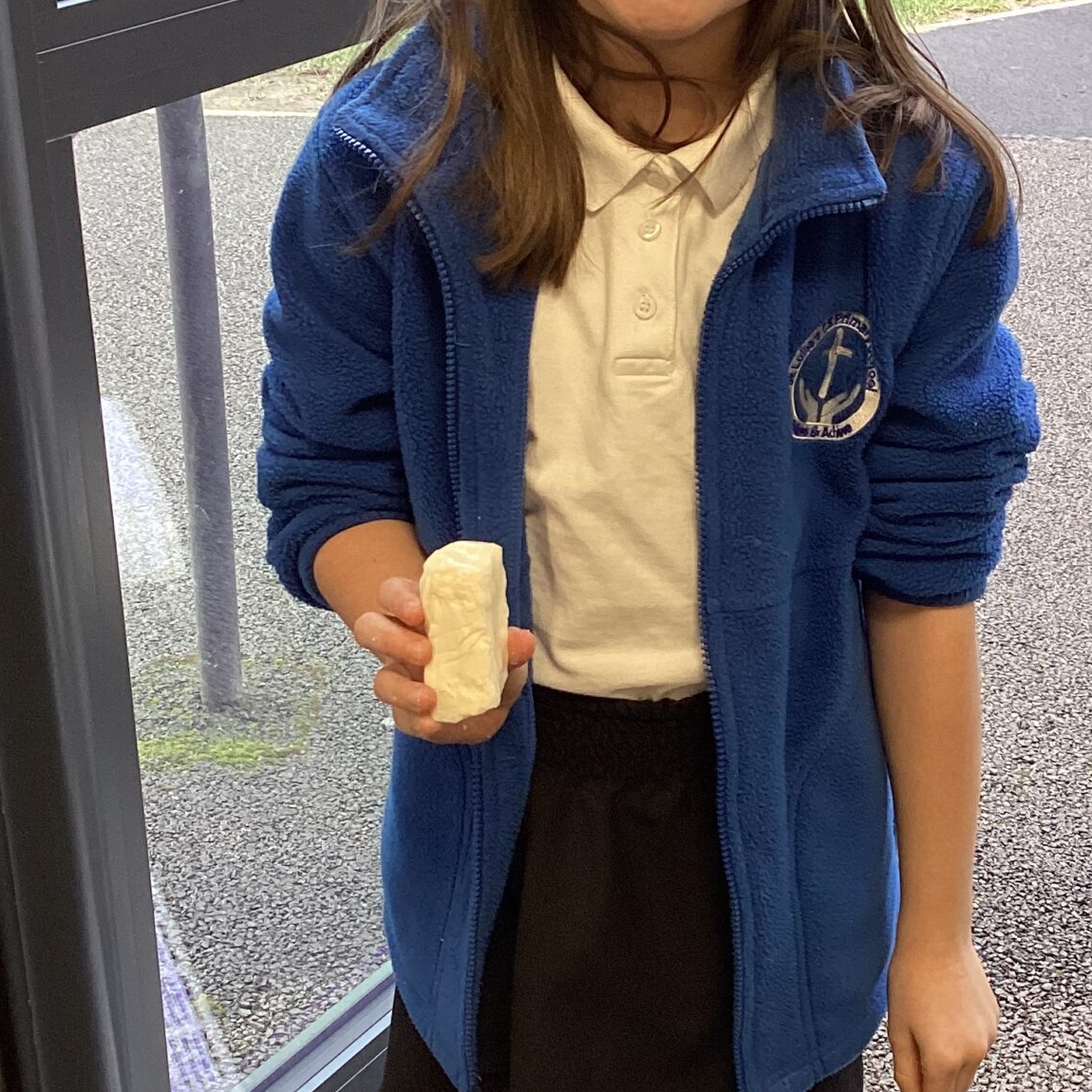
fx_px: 2177
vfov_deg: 28.1
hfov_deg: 27.9
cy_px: 603
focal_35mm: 61
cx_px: 748
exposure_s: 1/50
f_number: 2.4
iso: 80
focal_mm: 3.3
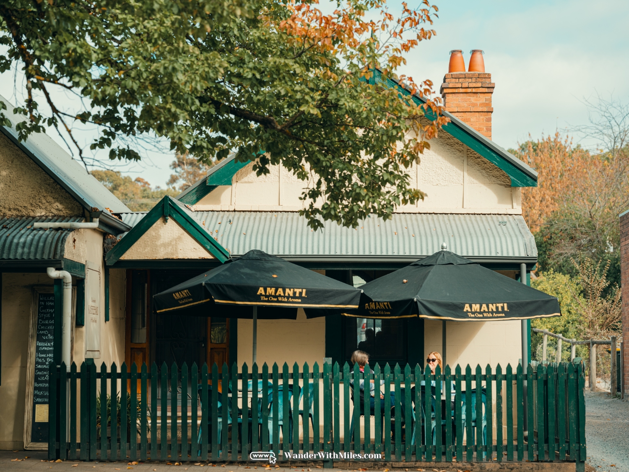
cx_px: 314
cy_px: 236
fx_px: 1581
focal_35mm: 87
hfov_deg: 22.5
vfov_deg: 17.0
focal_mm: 110
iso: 200
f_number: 4
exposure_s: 1/450
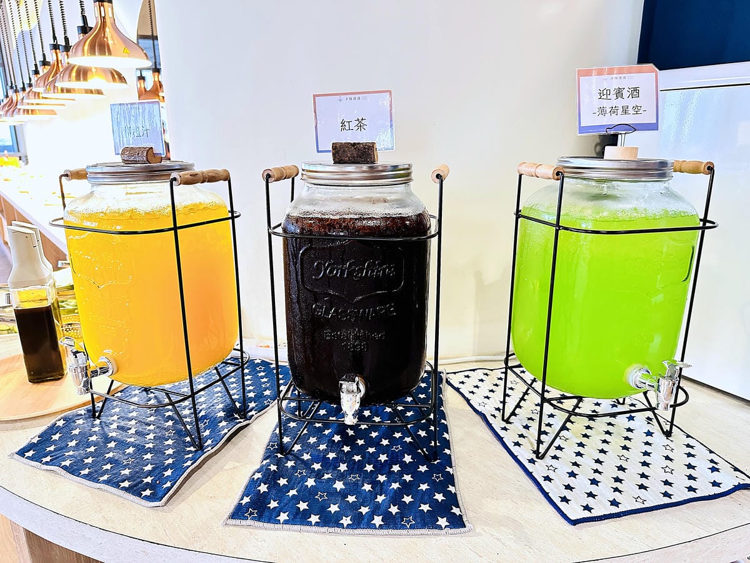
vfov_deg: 56.8
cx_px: 375
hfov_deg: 71.6
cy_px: 282
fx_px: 520
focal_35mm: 24
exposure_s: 1/40
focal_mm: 6.86
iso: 800
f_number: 1.78
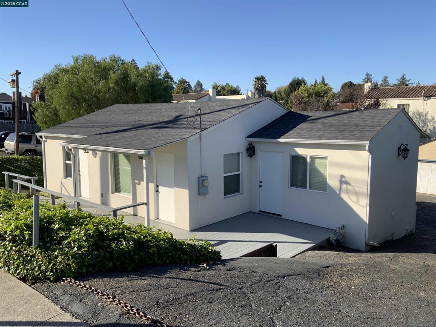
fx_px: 365
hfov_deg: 61.7
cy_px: 164
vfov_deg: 48.2
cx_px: 218
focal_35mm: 29
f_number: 1.8
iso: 16
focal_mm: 3
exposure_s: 1/1675
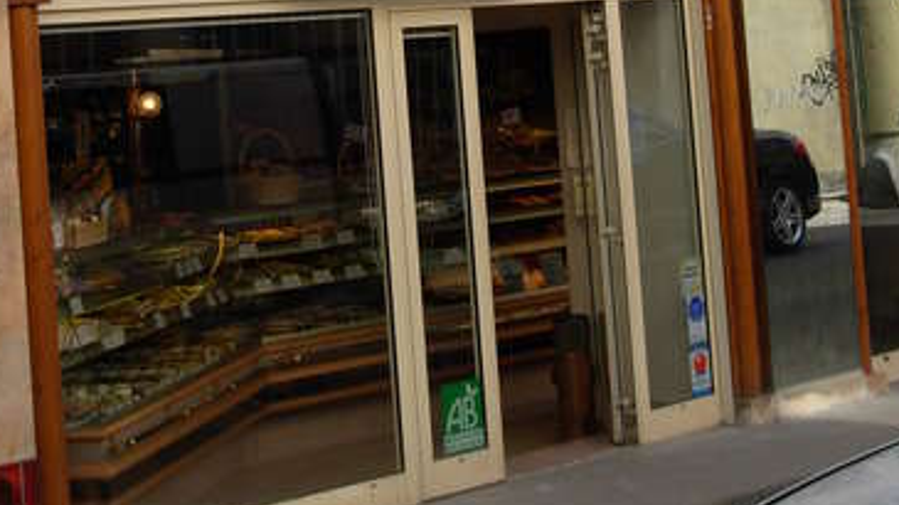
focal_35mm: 104
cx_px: 399
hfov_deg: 20.6
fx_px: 2478
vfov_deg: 11.3
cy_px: -158
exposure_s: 1/352
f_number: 3.3
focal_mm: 9.5
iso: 79
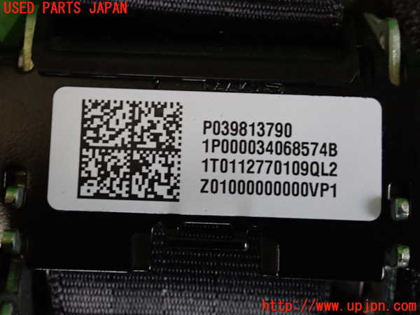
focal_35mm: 67
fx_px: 813
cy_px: 158
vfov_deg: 21.9
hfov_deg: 29.0
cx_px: 210
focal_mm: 11.88
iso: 800
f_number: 3.8
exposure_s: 1/30
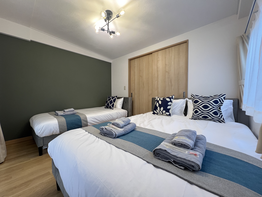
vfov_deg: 89.9
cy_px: 98
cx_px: 131
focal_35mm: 13
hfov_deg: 106.2
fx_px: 98
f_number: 1.8
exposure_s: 1/100
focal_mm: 1.57
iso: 125
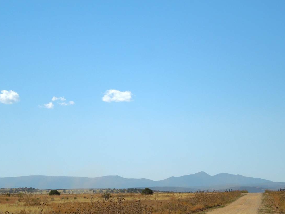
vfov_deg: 14.2
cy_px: 119
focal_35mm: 104
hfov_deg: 18.9
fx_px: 857
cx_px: 147
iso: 100
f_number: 9.2
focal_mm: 16
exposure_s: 1/400
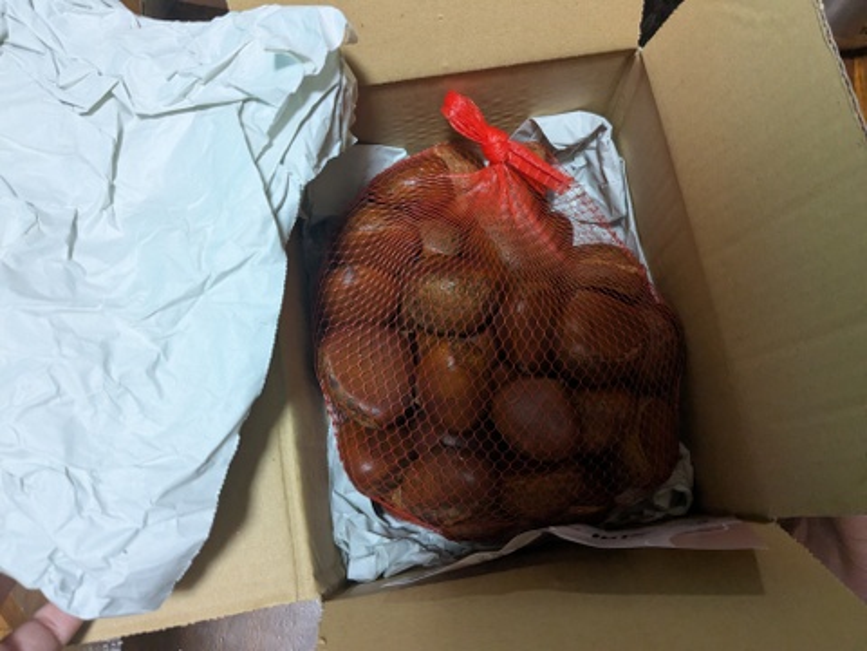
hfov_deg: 65.3
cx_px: 434
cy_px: 326
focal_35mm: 27
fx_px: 676
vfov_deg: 51.4
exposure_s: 1/60
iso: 401
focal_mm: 4.38
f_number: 1.73
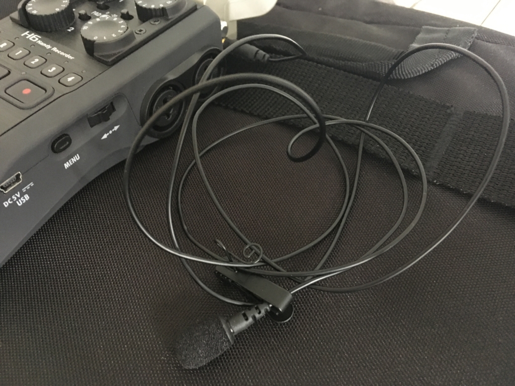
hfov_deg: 61.7
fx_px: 431
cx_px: 258
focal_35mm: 29
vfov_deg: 48.2
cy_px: 193
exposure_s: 1/17
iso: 500
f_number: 2.2
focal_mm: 4.15
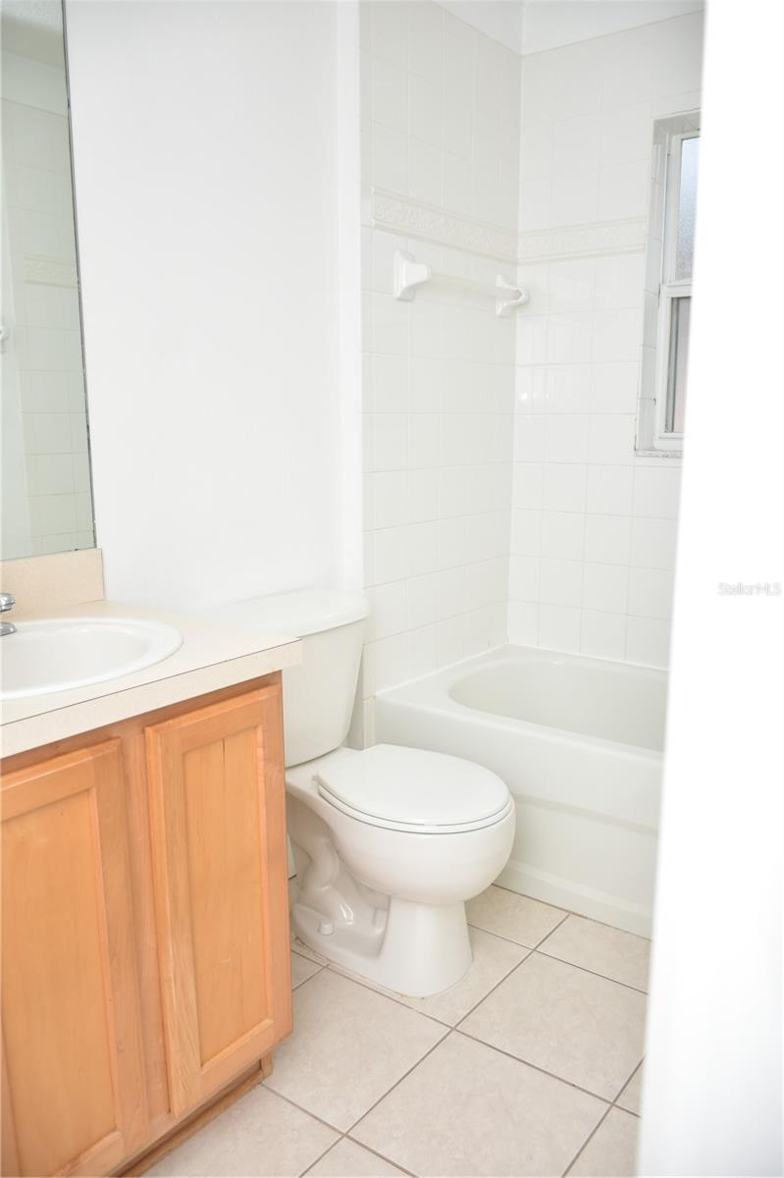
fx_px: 883
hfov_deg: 47.9
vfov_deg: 67.4
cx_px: 392
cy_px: 589
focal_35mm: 27
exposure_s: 1/250
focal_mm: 18
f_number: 3.5
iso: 100
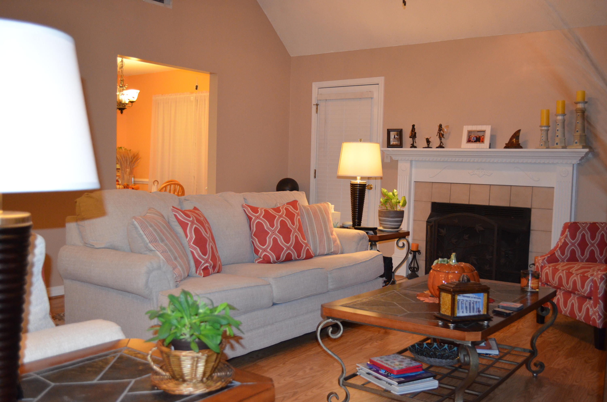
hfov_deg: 53.2
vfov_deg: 36.7
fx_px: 606
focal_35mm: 36
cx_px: 304
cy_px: 201
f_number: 4
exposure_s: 1/60
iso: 2000
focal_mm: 24
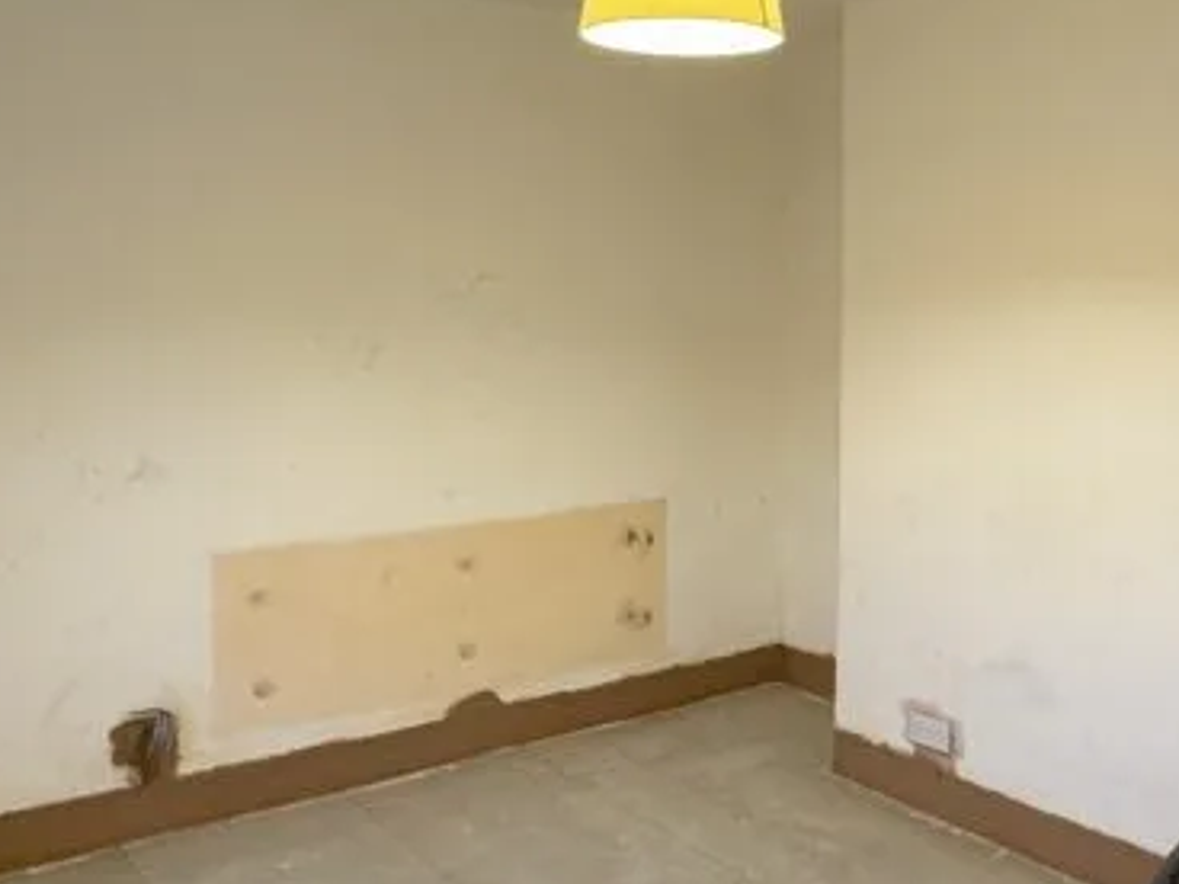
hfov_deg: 47.3
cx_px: 756
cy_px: 323
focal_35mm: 39
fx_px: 1328
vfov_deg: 36.6
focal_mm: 2.22
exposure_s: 1/50
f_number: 2.2
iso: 250
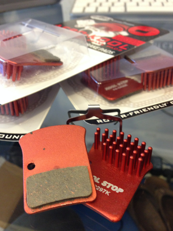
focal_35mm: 34
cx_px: 87
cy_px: 112
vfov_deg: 54.0
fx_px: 227
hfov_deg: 41.8
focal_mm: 4.12
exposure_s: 1/20
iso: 250
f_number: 2.4
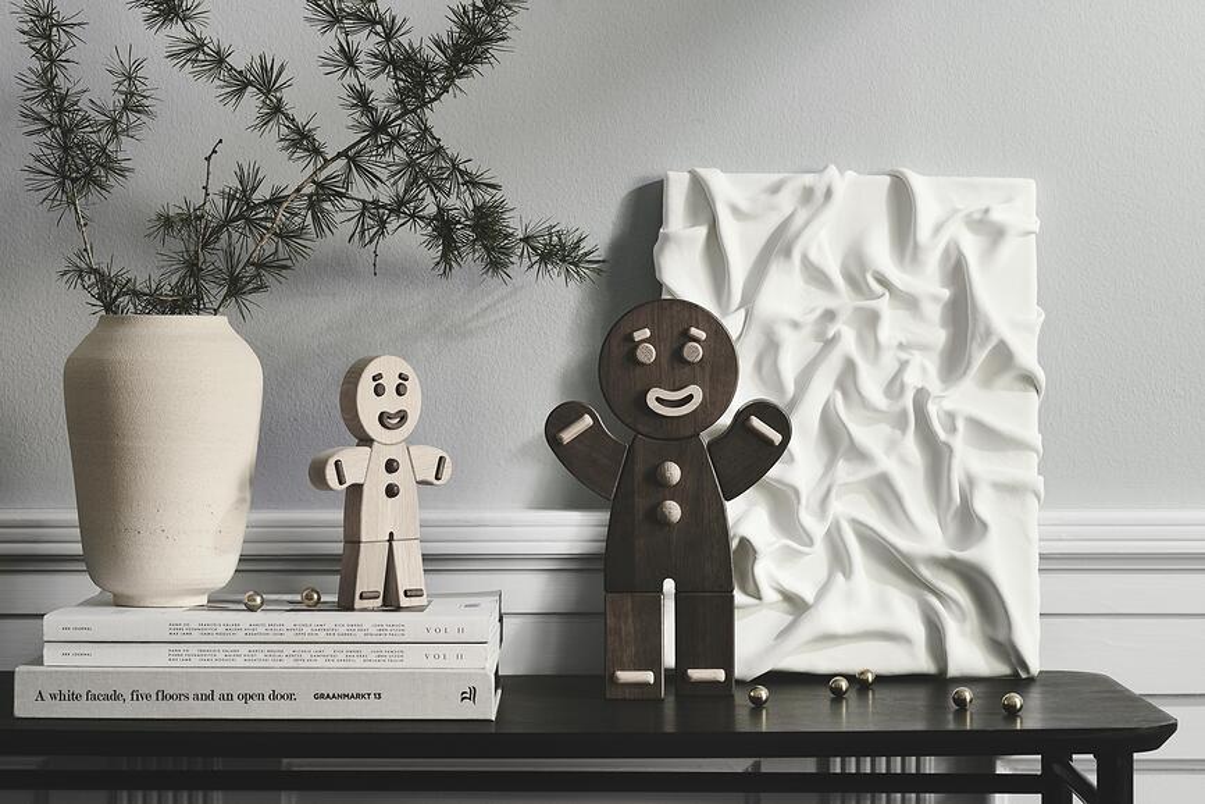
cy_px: 402
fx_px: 2845
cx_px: 602
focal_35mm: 85
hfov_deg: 23.9
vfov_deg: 16.1
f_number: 8
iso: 100
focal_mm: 85
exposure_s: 1/1.3
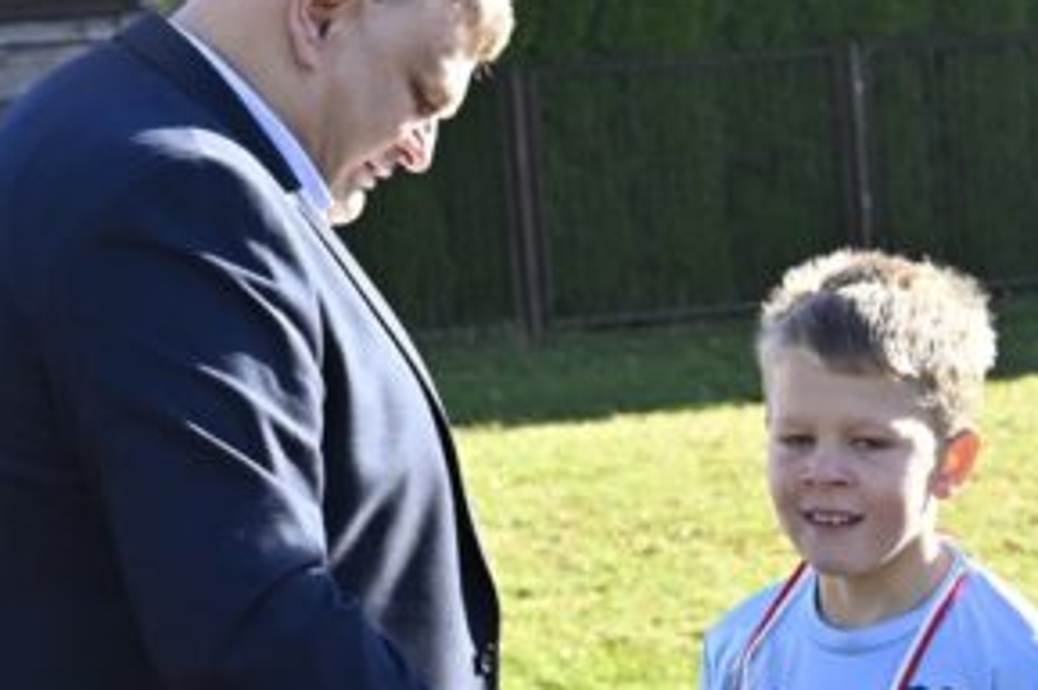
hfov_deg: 15.6
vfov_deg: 10.4
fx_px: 3773
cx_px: 316
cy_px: 352
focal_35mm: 131
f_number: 5.6
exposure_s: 1/250
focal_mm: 42
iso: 200
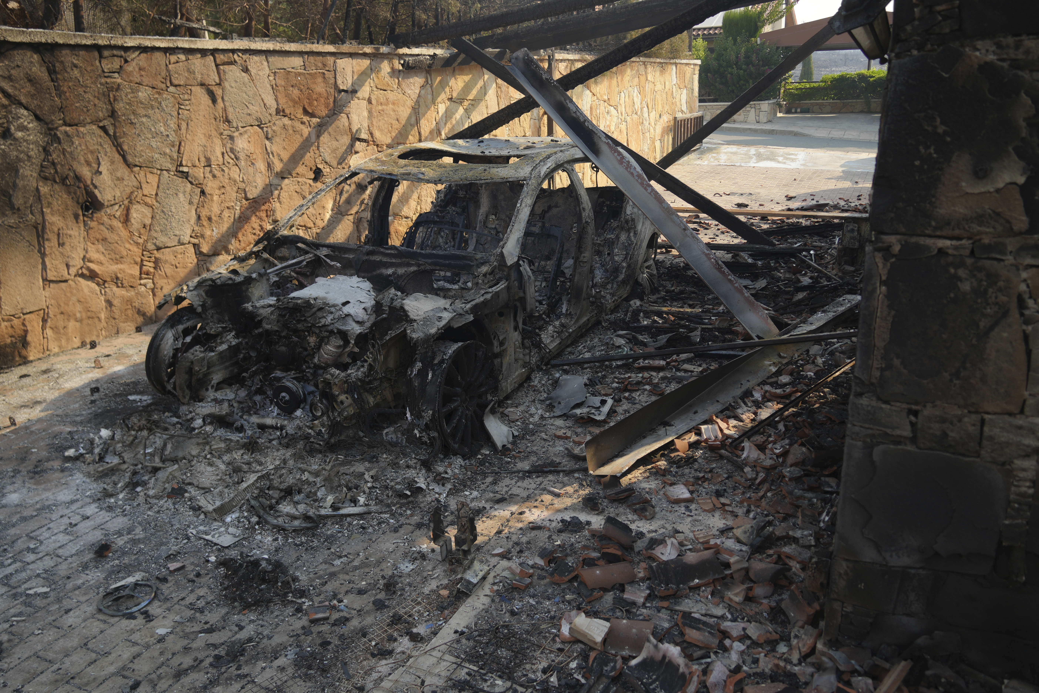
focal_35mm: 27
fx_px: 779
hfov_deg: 67.4
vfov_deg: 47.9
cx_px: 520
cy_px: 346
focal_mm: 18
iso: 100
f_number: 3.5
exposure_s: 1/400
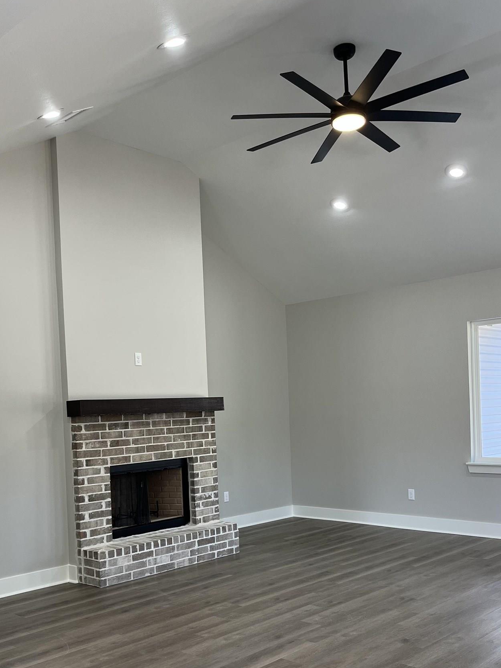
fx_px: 695
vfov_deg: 50.8
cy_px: 421
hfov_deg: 39.6
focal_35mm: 36
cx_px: 237
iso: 100
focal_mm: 5.1
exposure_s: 1/120
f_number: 1.6
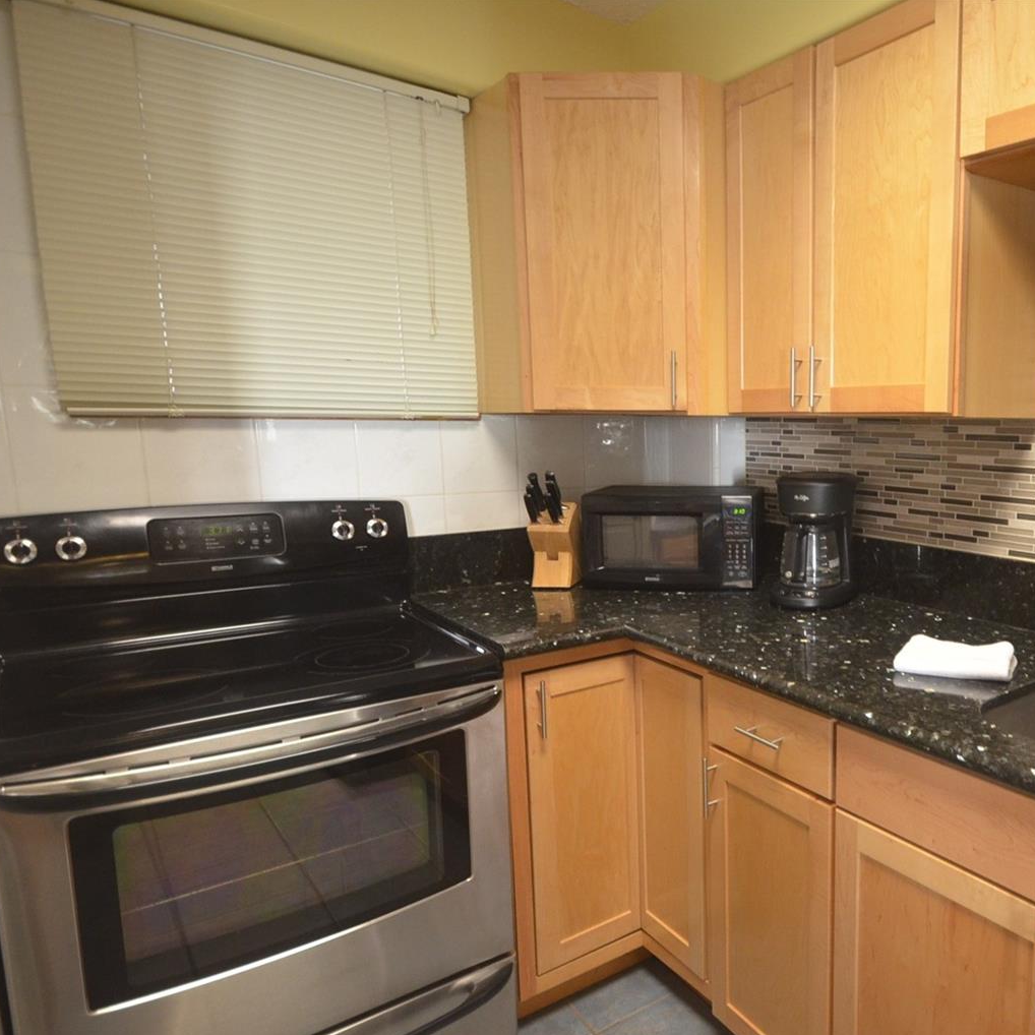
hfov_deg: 60.7
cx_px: 802
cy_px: 536
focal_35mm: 24
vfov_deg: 65.0
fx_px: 812
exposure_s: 1/30
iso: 1400
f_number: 4.5
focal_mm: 12
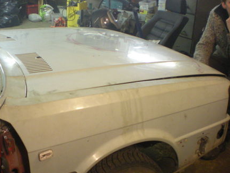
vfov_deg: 25.9
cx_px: 77
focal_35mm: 56
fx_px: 372
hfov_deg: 34.0
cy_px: 121
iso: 339
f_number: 3.1
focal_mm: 6.3
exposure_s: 1/8
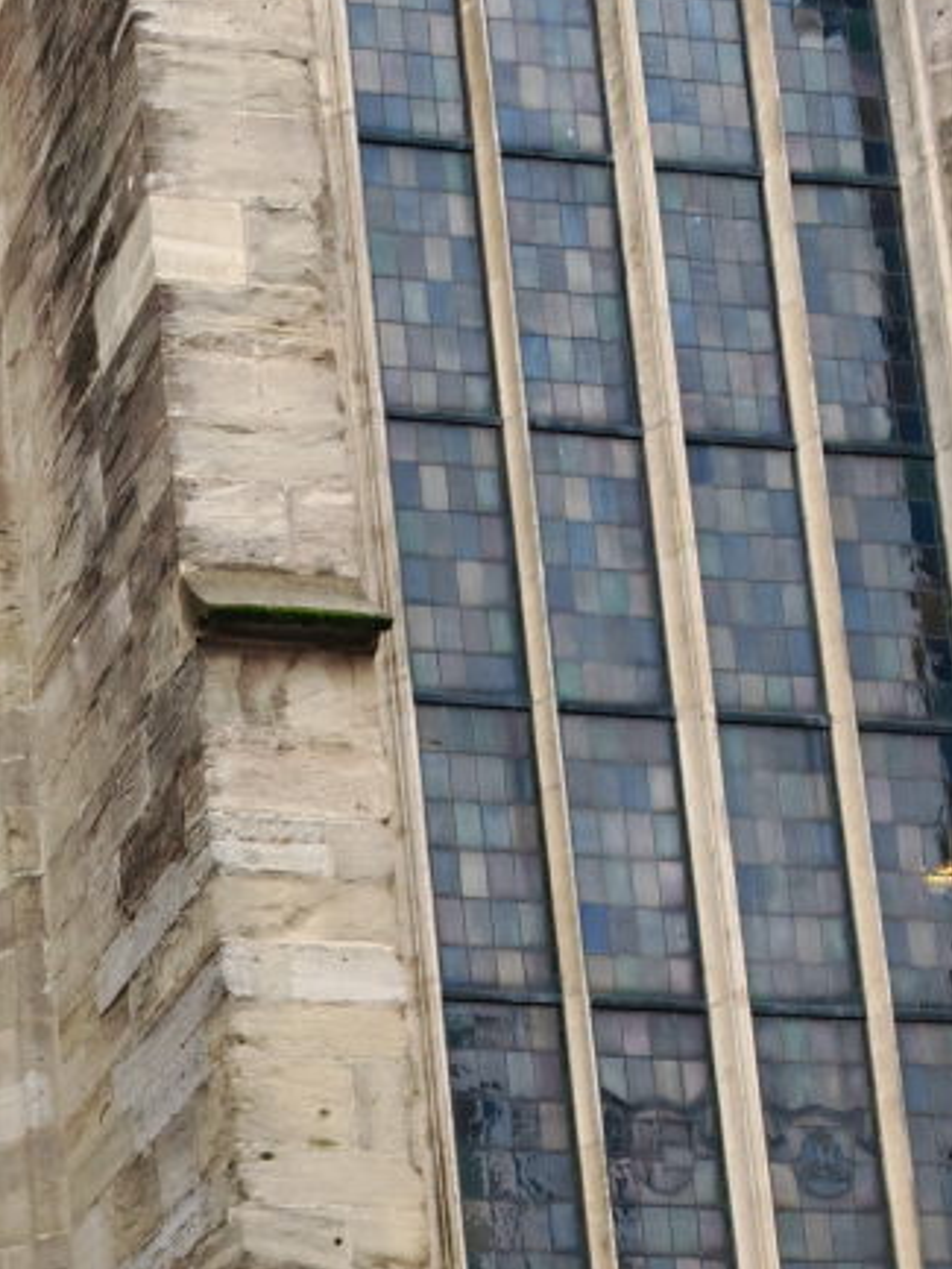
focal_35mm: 83
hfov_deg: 16.0
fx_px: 3042
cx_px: -559
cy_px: 1901
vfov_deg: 20.3
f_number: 2
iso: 100
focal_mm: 6.83
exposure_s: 1/380
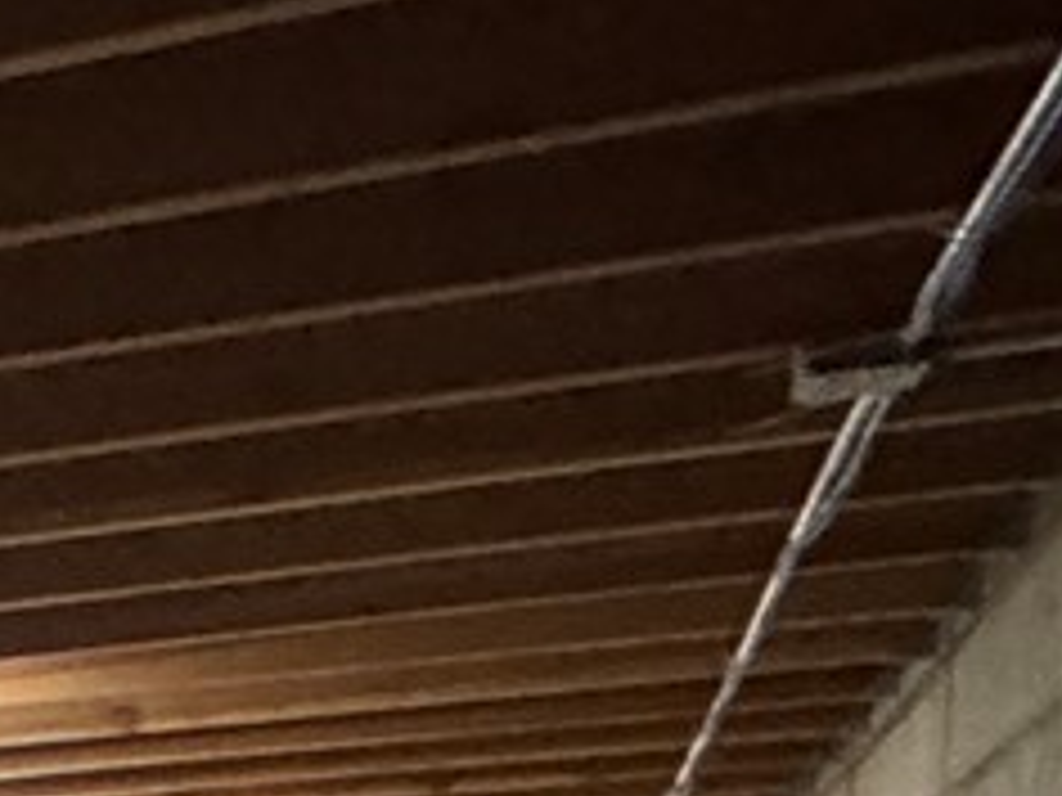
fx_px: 2915
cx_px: -1238
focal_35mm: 95
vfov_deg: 14.0
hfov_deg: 15.3
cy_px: 1394
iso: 1000
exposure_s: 1/60
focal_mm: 2.22
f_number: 2.2
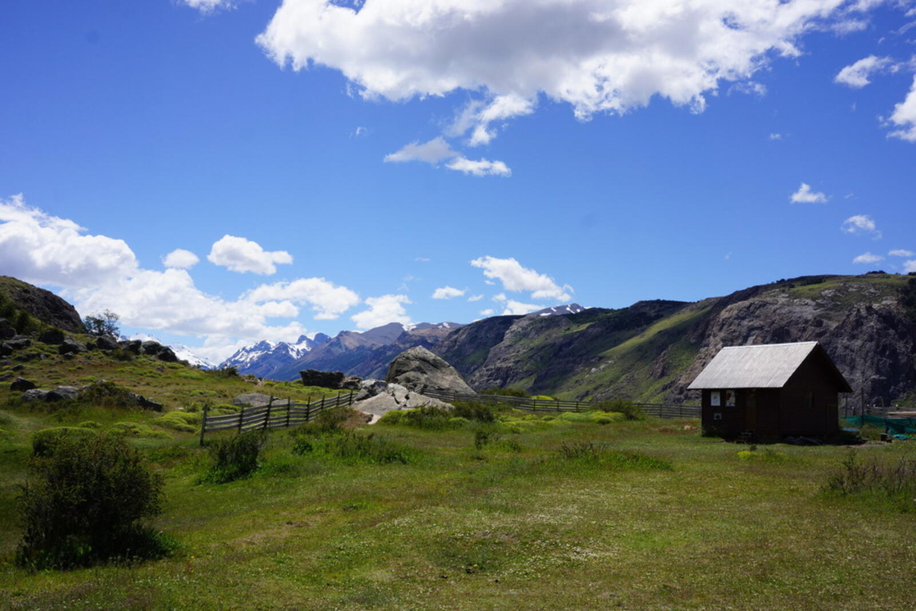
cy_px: 306
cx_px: 458
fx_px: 865
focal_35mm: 34
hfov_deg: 55.8
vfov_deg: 38.9
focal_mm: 23
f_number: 13
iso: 100
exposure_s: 1/200
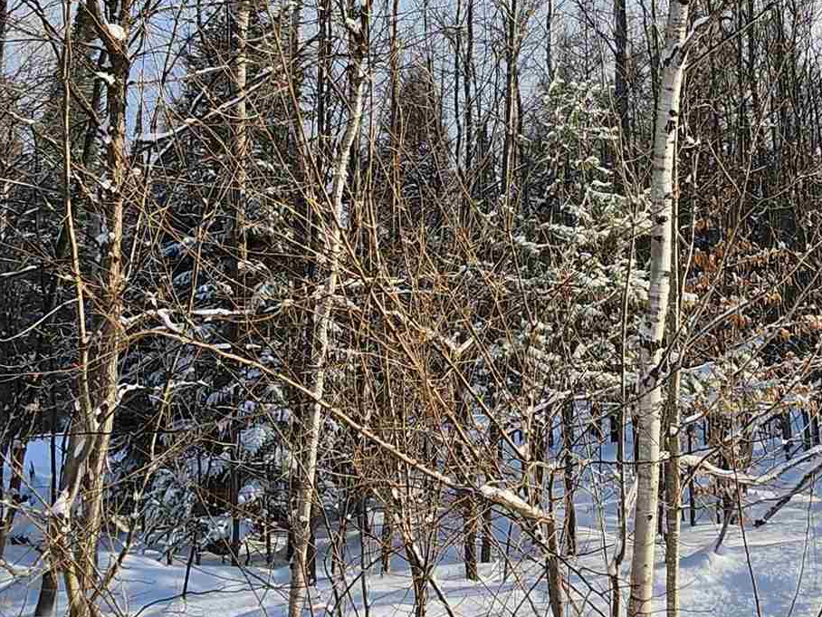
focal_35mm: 44
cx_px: 492
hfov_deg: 42.7
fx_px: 1045
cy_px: 97
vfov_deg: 31.7
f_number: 2.2
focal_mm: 2.2
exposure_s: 1/1728
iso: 50
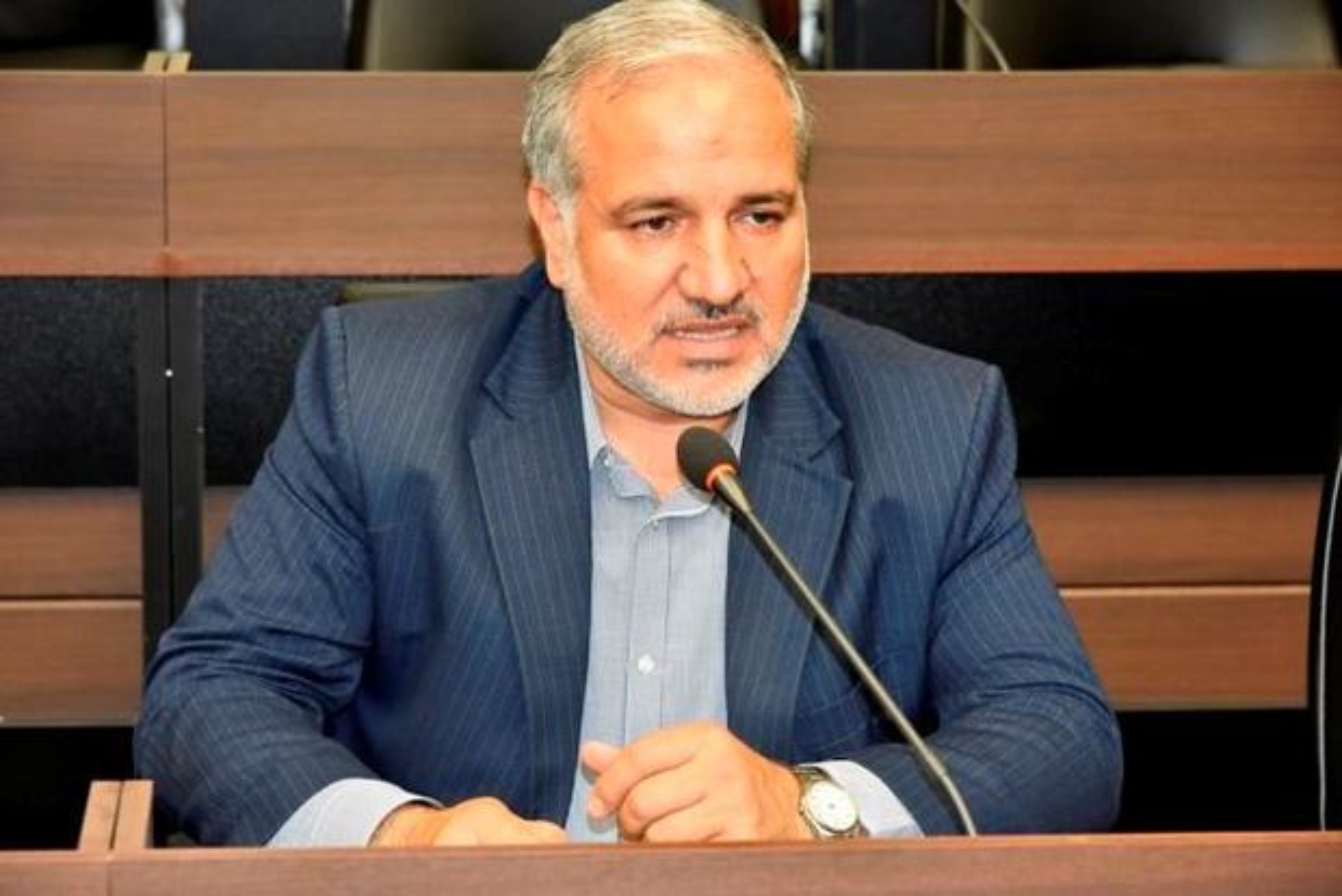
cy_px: 448
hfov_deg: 18.6
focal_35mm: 110
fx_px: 4102
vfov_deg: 12.5
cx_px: 671
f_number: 7.1
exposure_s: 1/160
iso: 4000
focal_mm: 110
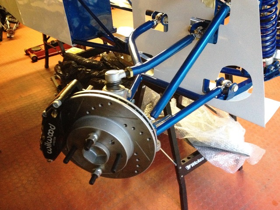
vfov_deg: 40.7
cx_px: 140
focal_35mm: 35
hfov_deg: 52.6
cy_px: 105
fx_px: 283
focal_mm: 4.28
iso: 500
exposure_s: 1/15
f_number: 2.4
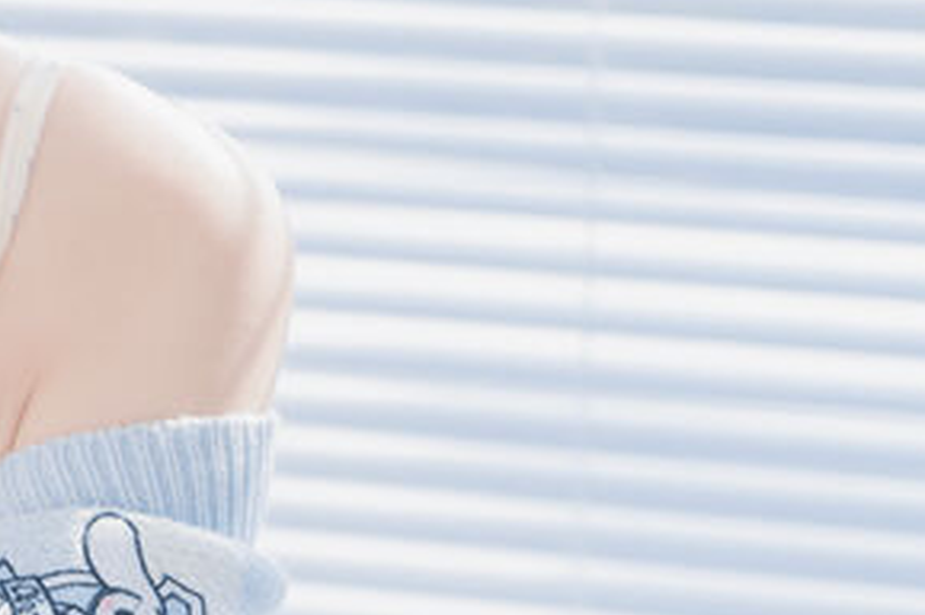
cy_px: -93
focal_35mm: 183
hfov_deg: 10.4
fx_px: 4697
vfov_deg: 7.4
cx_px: -851
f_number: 2
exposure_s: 1/250
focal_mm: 44
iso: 100
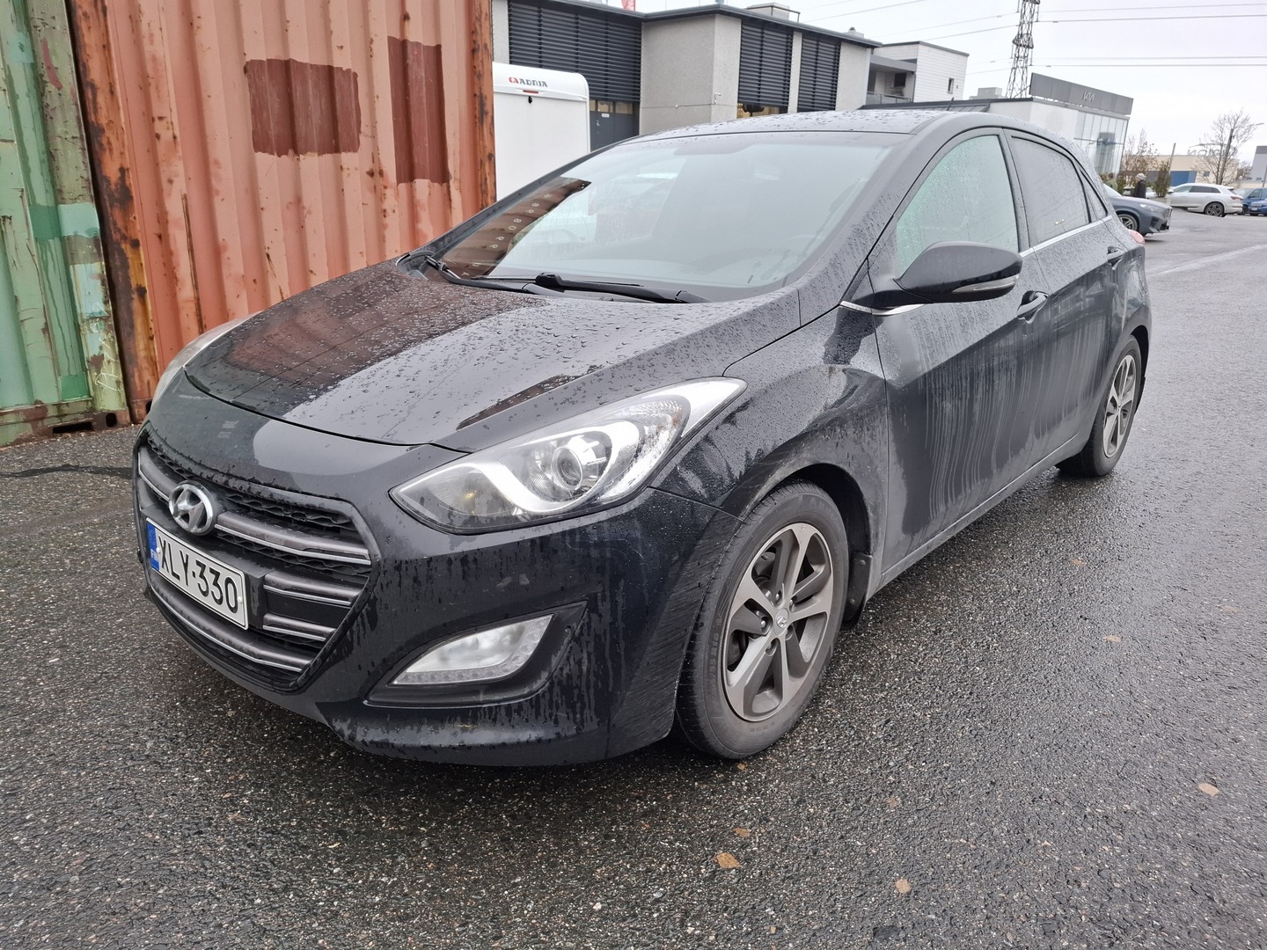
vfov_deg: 58.9
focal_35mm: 23
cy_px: 475
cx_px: 634
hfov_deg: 73.9
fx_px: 842
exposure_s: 1/112
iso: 50
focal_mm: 5.54
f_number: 1.8
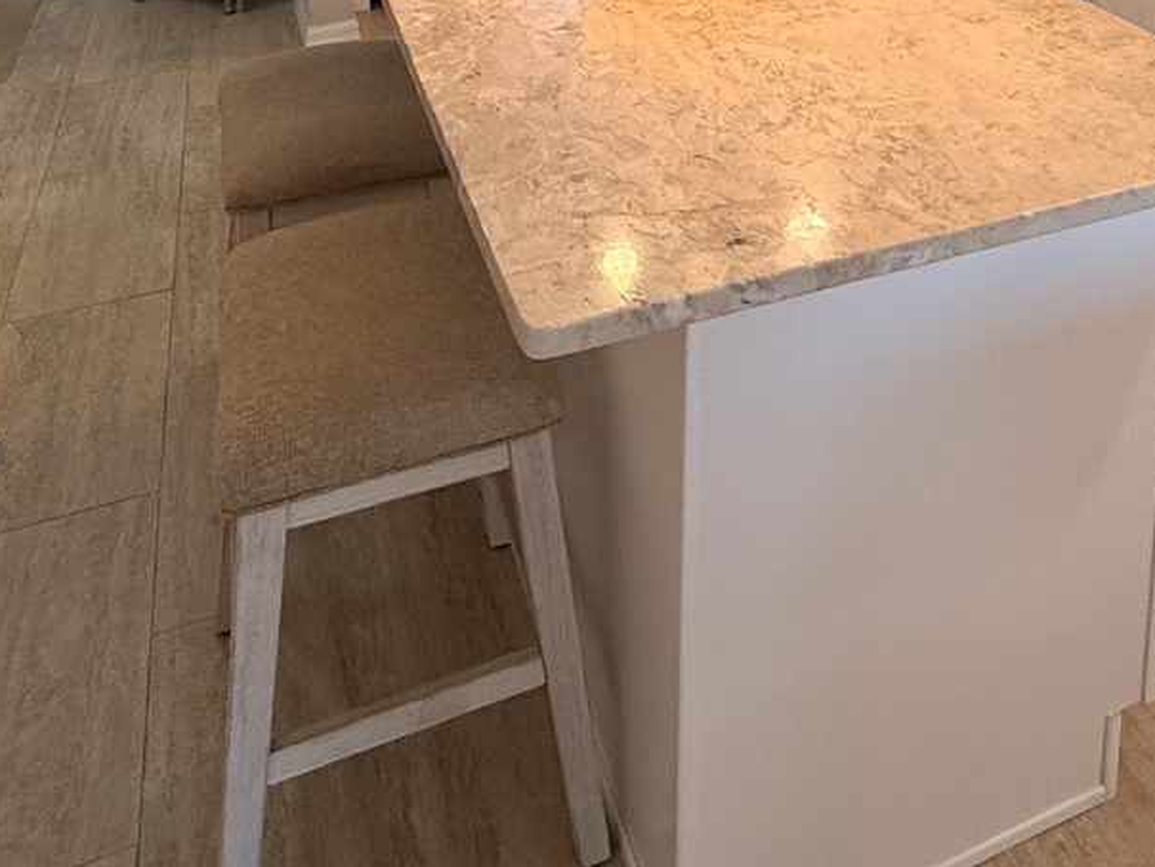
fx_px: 1235
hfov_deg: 49.0
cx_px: 802
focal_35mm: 37
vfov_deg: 30.8
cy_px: -246
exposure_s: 1/120
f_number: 2.2
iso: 250
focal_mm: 2.22
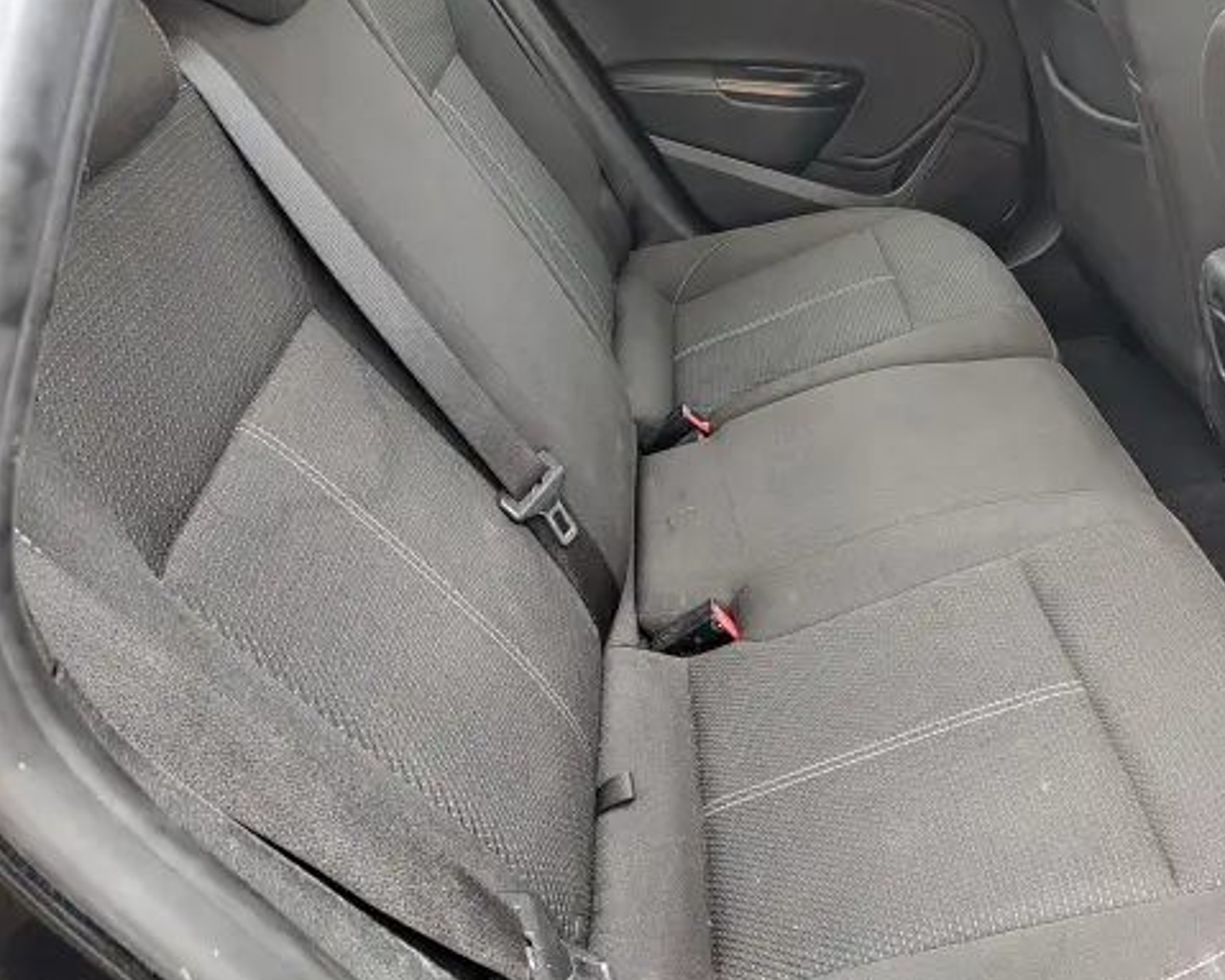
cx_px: 813
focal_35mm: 30
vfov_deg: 48.2
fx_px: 1087
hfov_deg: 57.5
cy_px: 384
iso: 591
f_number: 1.8
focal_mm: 5.56
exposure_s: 1/50
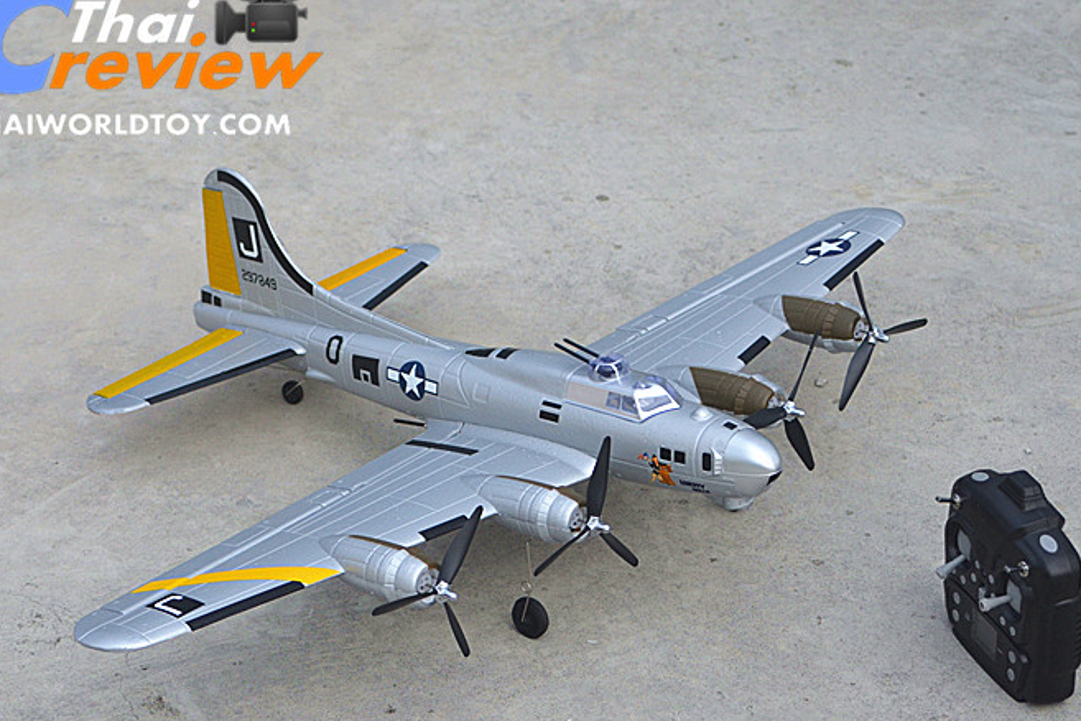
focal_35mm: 102
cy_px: 379
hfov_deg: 20.0
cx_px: 492
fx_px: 3063
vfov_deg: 13.4
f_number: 4.8
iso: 400
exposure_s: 1/320
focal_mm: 56
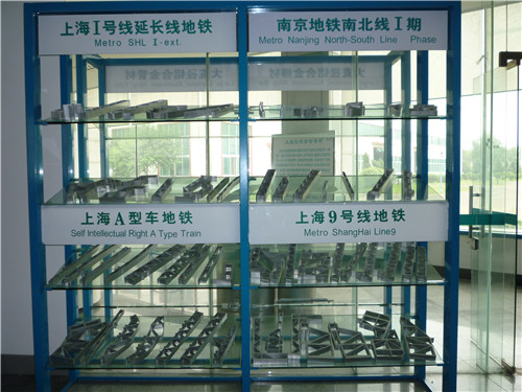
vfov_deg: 48.2
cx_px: 261
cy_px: 196
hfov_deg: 61.7
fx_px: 437
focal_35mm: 29
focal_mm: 5.2
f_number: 3.3
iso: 160
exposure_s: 1/30
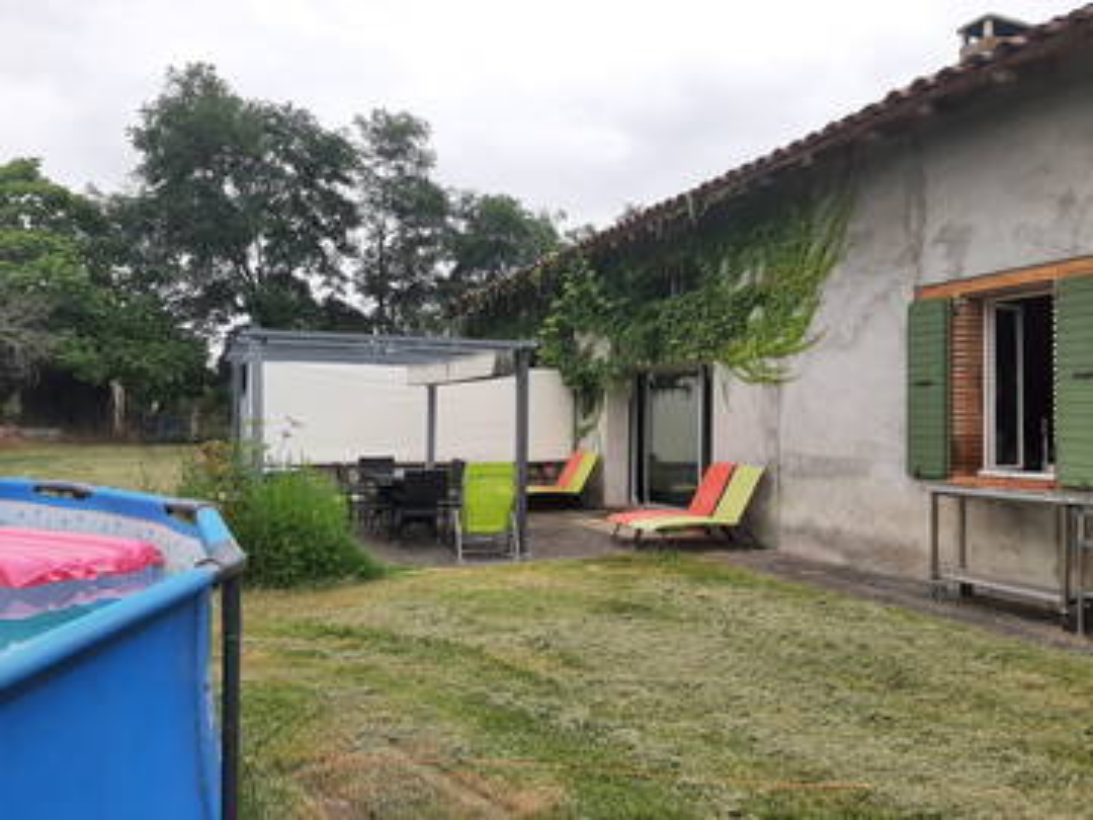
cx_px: 546
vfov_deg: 53.1
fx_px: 821
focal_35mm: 26
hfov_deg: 67.3
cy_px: 410
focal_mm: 3.93
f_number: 1.7
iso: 40
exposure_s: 1/1613
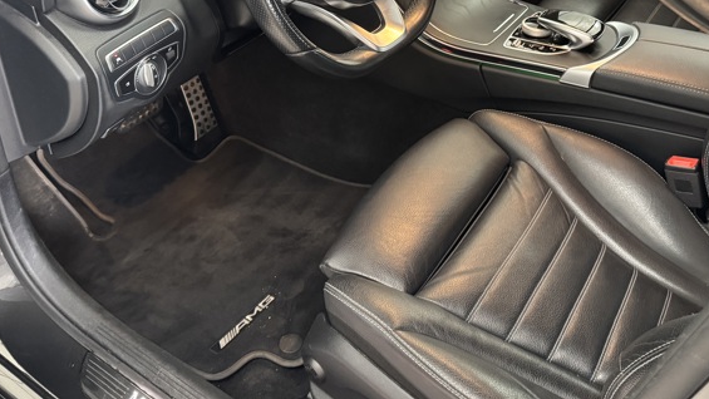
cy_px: 53
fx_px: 696
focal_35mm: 37
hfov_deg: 53.8
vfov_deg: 30.8
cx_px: 402
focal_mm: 6.76
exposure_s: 1/50
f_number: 1.78
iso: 800
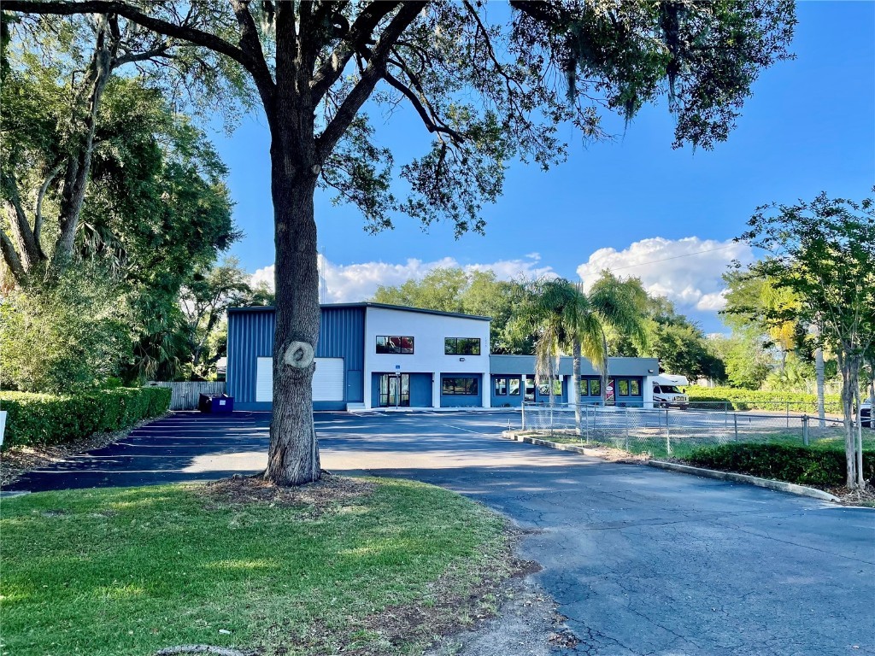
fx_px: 657
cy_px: 328
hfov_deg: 67.3
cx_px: 438
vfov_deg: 53.1
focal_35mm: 26
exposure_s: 1/1435
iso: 32
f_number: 1.6
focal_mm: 4.2
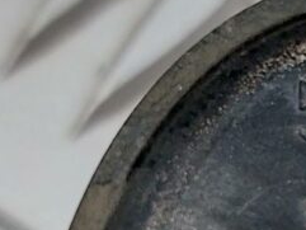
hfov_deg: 13.2
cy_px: 191
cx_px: 380
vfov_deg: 10.2
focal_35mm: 145
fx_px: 1282
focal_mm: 5.23
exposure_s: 1/50
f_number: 1.8
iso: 250
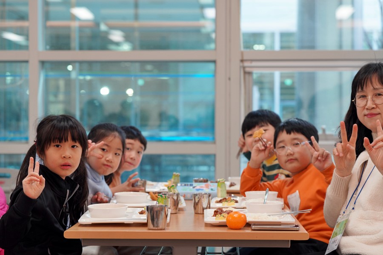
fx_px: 798
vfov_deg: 18.2
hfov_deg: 27.0
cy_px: 128
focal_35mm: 75
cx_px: 192
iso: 1000
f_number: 4
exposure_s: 1/160
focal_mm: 75
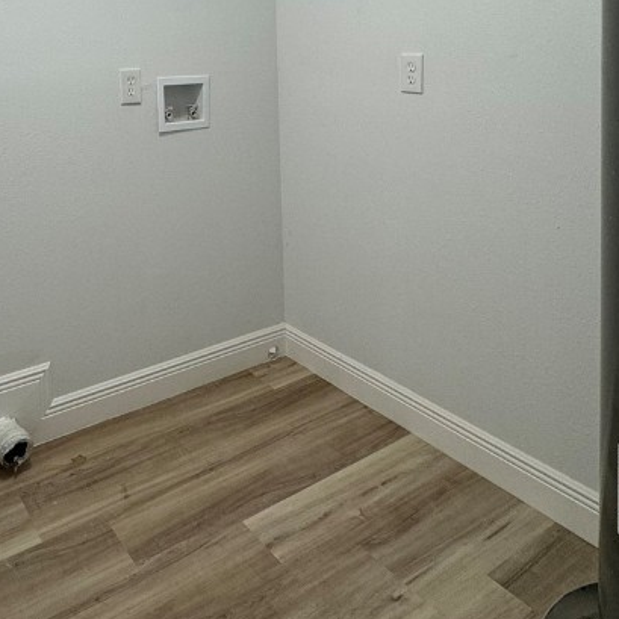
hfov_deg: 50.3
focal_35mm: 31
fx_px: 627
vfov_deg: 48.5
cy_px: 95
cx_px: 153
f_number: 2.2
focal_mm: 2.22
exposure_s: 1/120
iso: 100
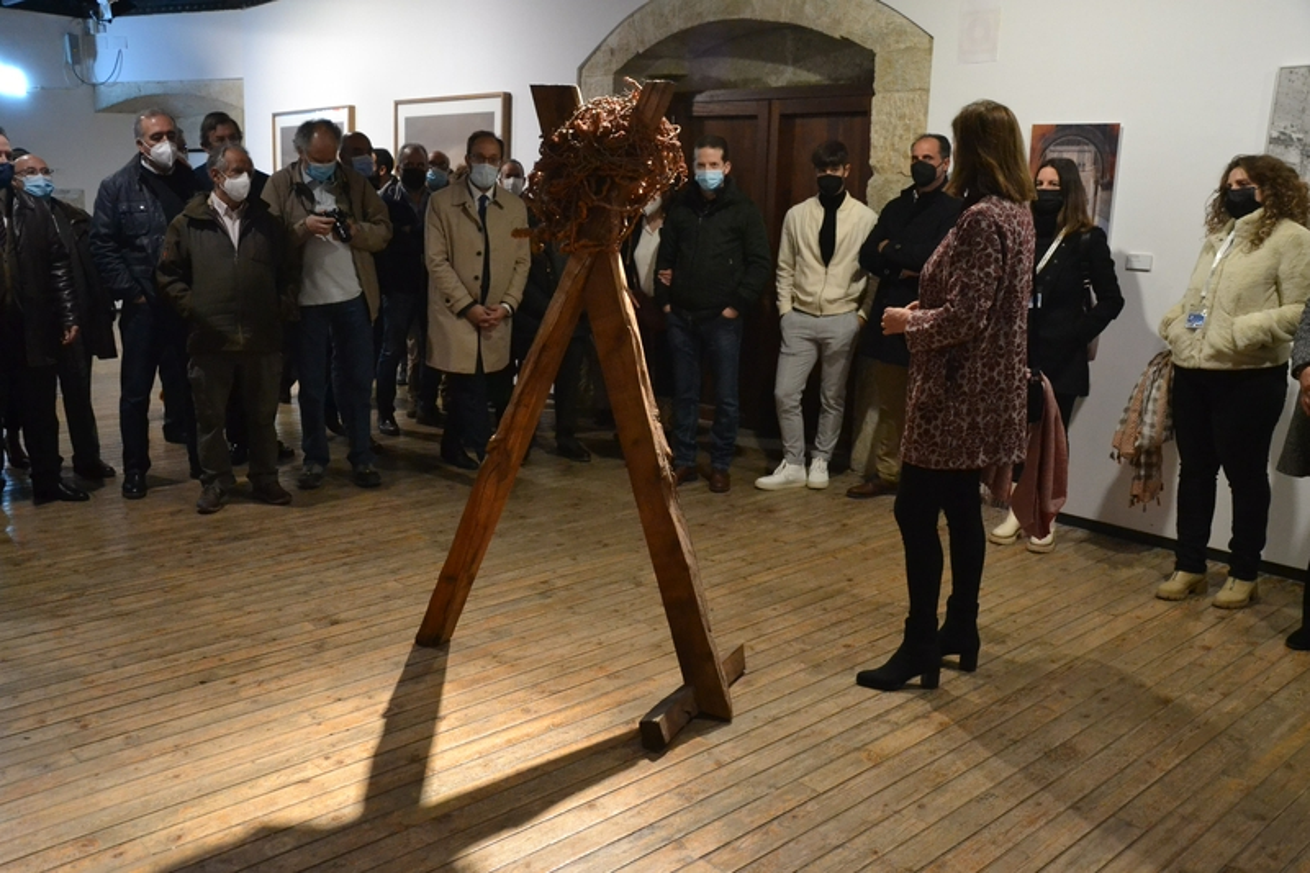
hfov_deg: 59.5
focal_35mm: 32
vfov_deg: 41.7
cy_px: 436
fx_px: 1146
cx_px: 655
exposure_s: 1/100
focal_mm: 21
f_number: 5
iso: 3200
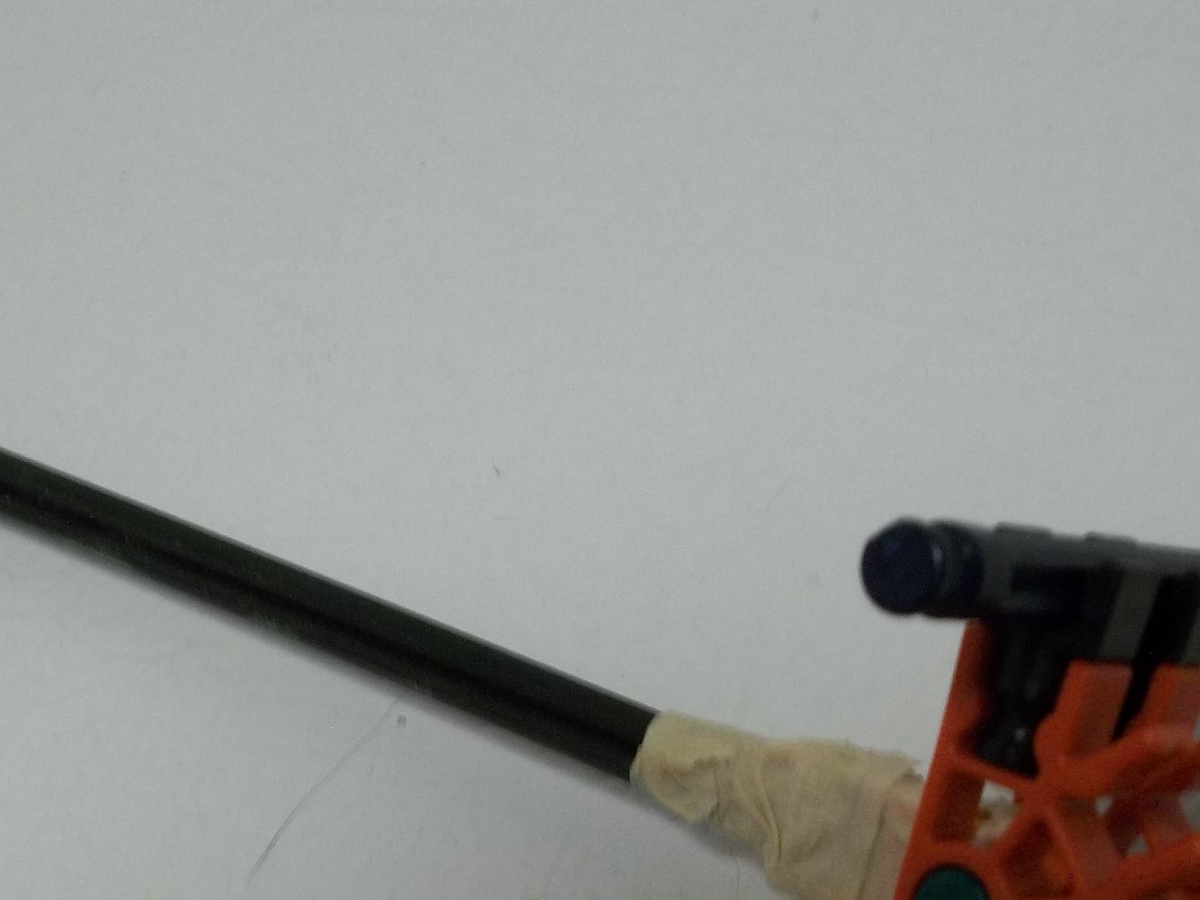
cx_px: 569
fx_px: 3085
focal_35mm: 89
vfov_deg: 16.3
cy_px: 857
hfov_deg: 22.0
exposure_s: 1/10
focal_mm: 7.8
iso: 160
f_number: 4.5
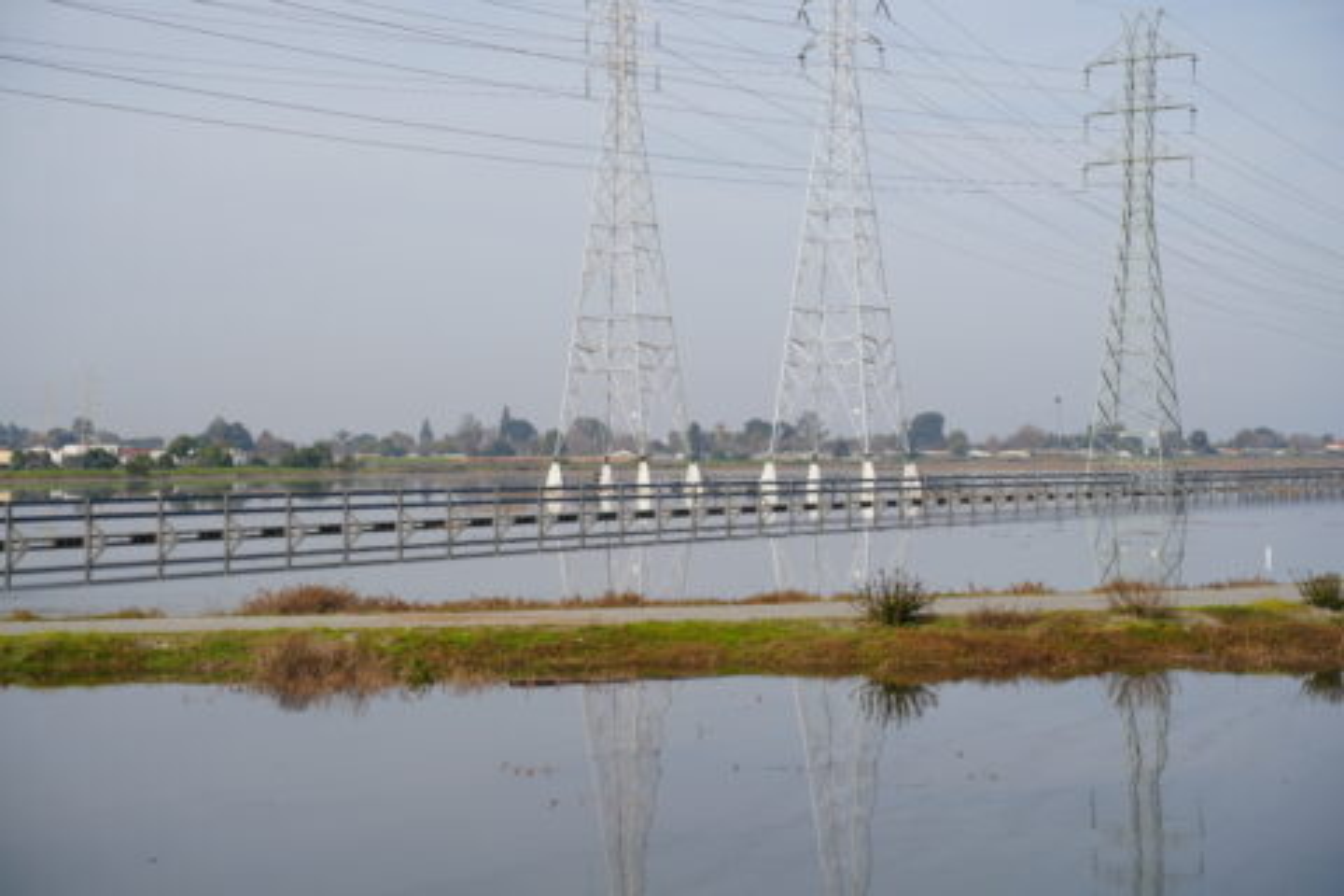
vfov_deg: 19.5
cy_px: 448
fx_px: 2613
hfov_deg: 28.8
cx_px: 672
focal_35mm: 70
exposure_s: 1/640
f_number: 5
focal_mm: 70
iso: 100
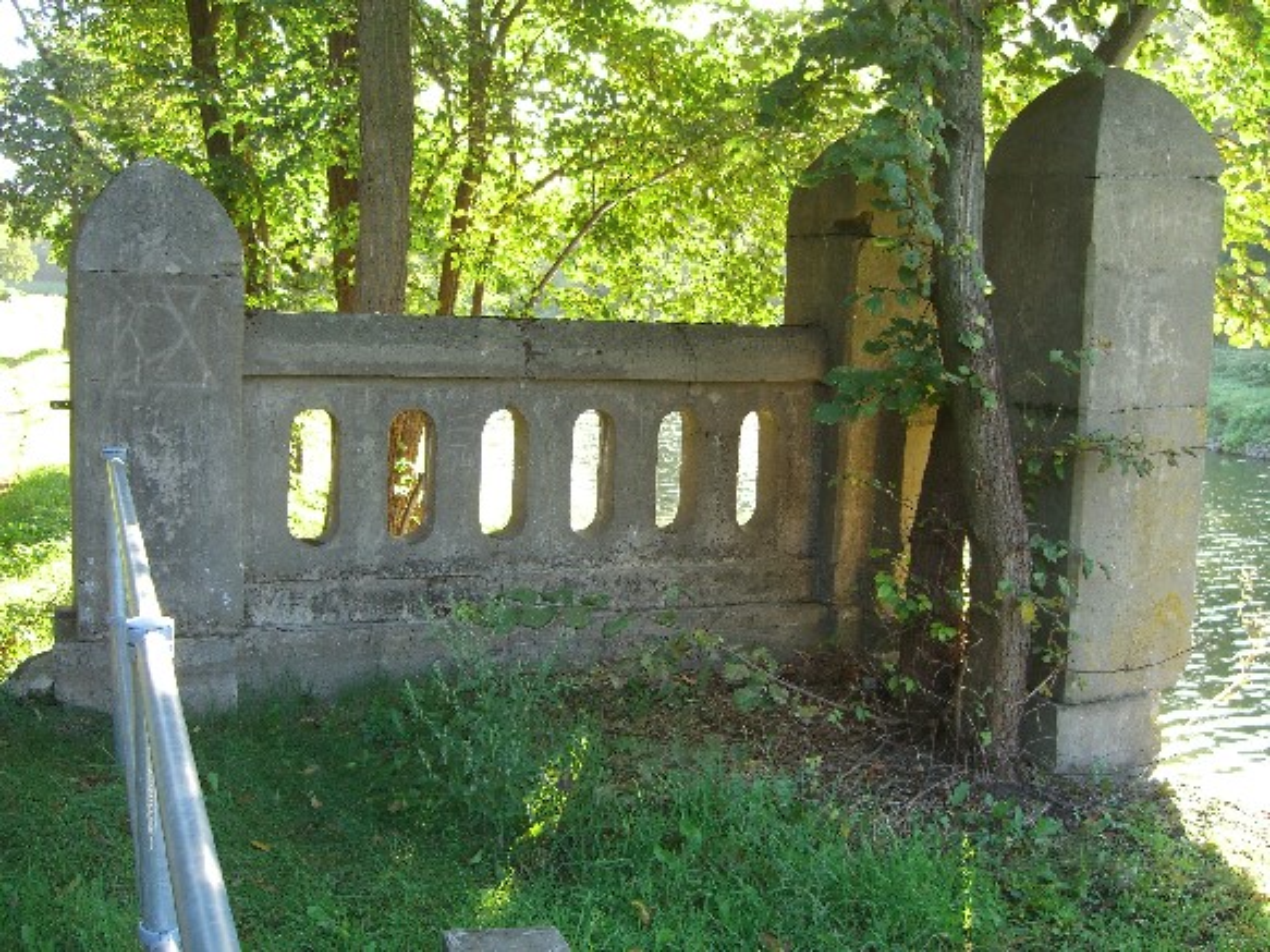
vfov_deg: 37.7
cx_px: 635
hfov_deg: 49.0
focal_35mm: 38
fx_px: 1394
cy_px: 476
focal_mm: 7.9
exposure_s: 1/100
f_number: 2.8
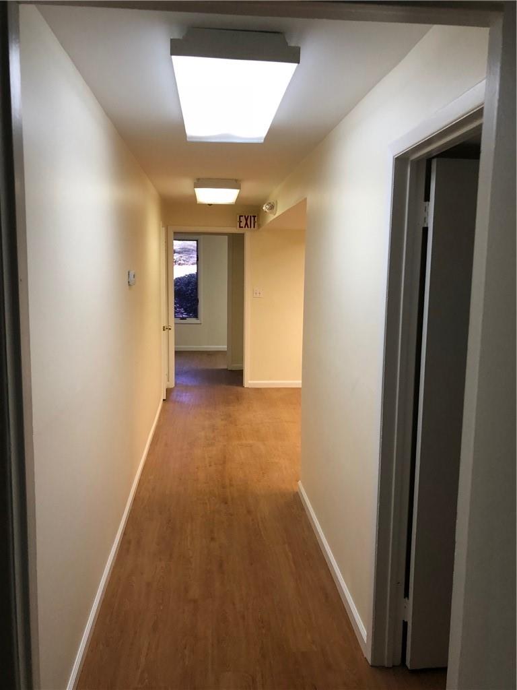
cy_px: 345
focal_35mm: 28
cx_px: 258
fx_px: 558
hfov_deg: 49.7
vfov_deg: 63.4
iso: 32
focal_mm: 4
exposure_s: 1/30
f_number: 1.8
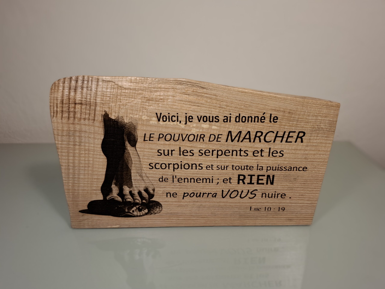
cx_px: 192
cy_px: 144
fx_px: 256
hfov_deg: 73.9
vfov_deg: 58.9
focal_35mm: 23
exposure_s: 1/100
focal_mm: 5.54
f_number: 1.8
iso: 200
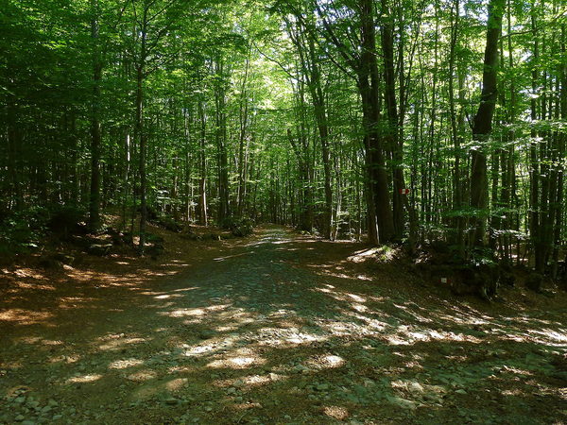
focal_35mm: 24
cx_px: 284
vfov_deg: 56.8
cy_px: 212
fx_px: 393
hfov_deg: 71.6
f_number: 3.3
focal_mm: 4.3
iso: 200
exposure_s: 1/60
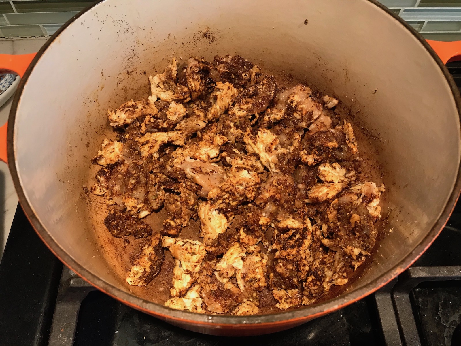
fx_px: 373
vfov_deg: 49.7
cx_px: 230
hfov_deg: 63.4
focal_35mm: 28
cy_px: 173
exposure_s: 1/15
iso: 50
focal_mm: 3.99
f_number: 1.8
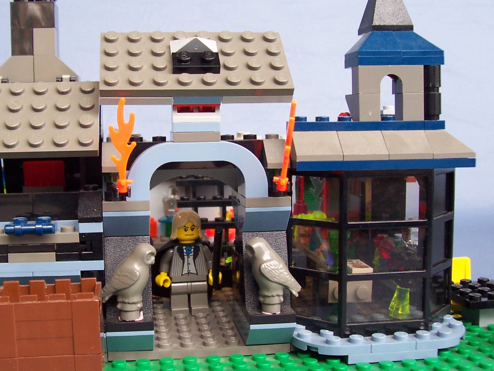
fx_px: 714
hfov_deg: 38.0
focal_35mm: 50
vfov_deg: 29.1
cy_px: 187
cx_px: 191
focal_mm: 5.6
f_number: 2.8
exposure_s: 1/90
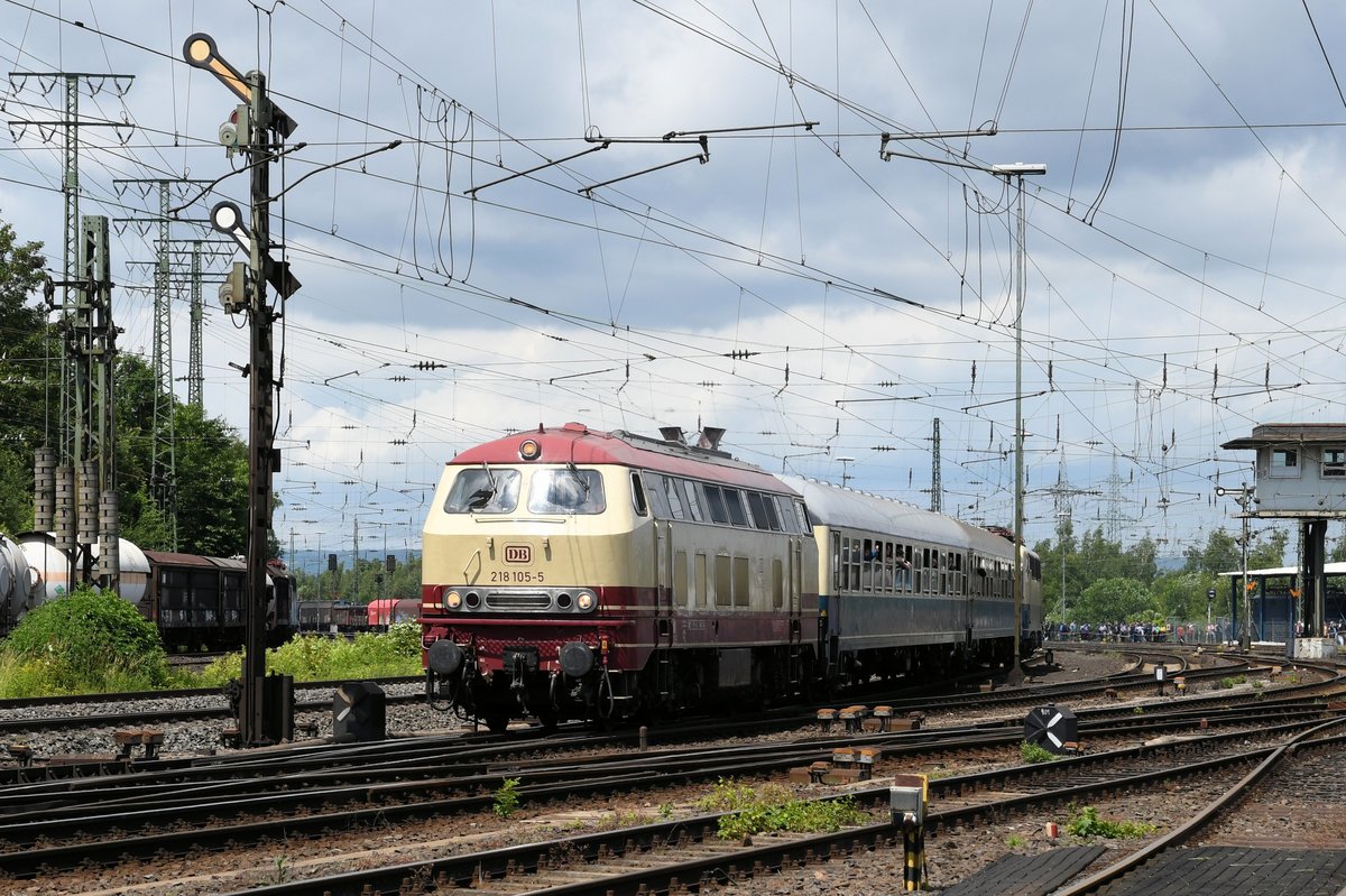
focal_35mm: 72
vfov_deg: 18.9
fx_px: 2691
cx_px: 673
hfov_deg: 28.1
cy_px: 448
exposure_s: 1/800
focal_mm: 48
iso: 320
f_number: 10
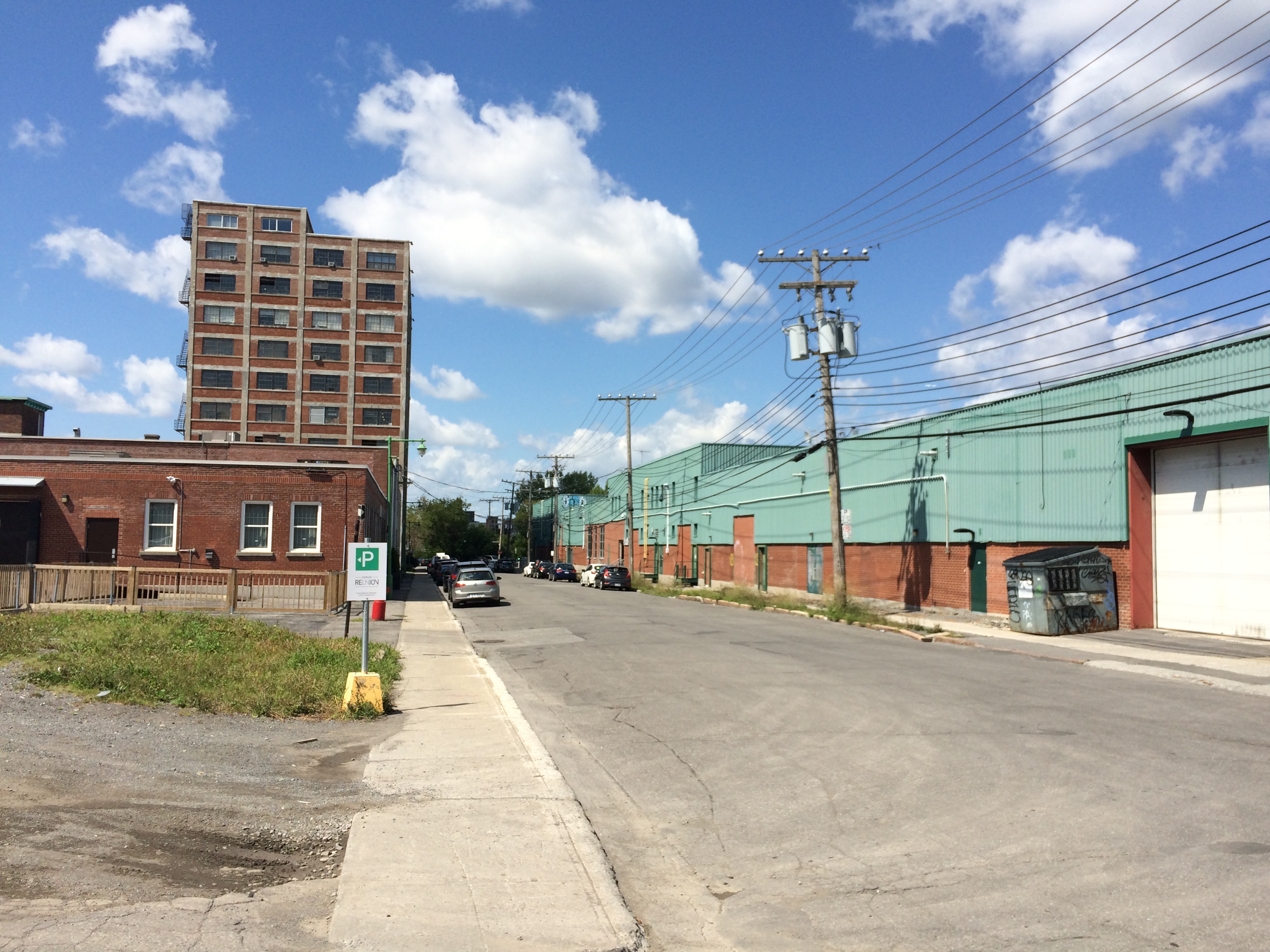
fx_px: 1064
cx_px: 635
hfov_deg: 61.7
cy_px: 476
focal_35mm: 29
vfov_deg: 48.2
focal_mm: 4.15
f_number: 2.2
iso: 32
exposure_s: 1/2160
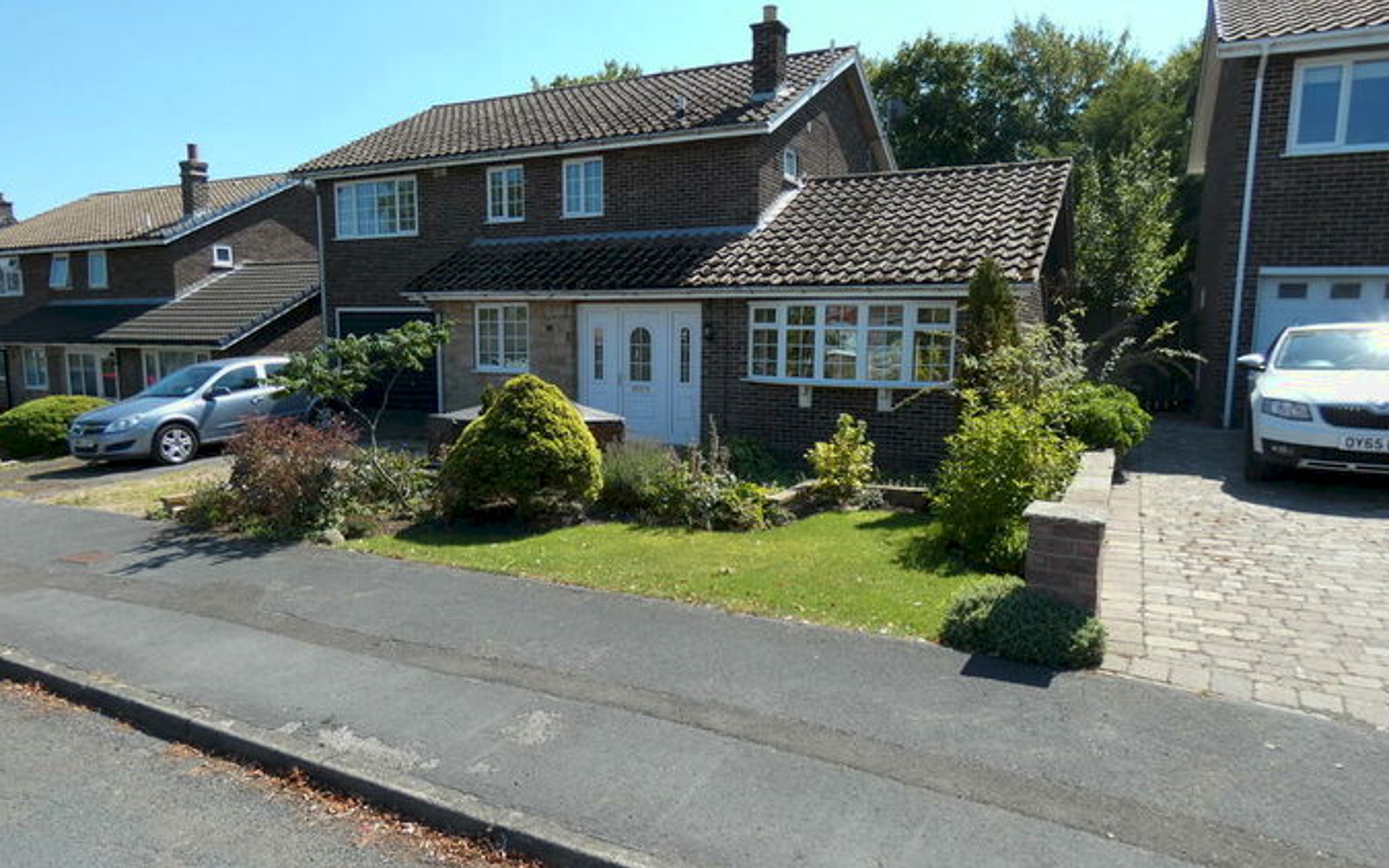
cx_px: 704
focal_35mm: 22
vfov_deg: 55.0
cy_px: 456
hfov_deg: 79.6
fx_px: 833
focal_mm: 3.6
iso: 80
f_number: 2.8
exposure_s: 1/800
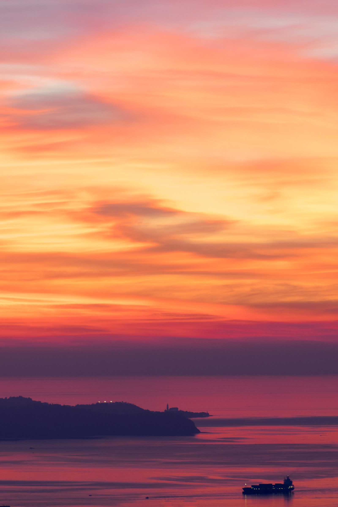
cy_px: 254
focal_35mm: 330
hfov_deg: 4.2
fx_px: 4647
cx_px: 169
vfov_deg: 6.2
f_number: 16
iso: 250
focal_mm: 220
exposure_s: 1
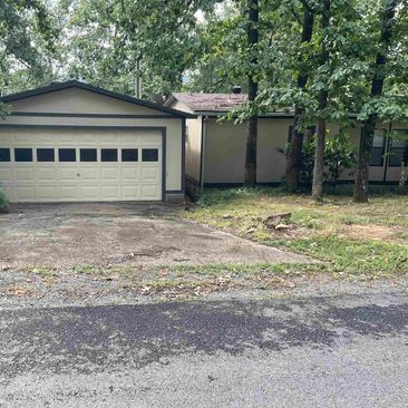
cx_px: 163
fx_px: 467
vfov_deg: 47.2
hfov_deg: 46.9
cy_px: 205
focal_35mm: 35
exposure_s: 1/128
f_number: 1.8
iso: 16
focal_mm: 3
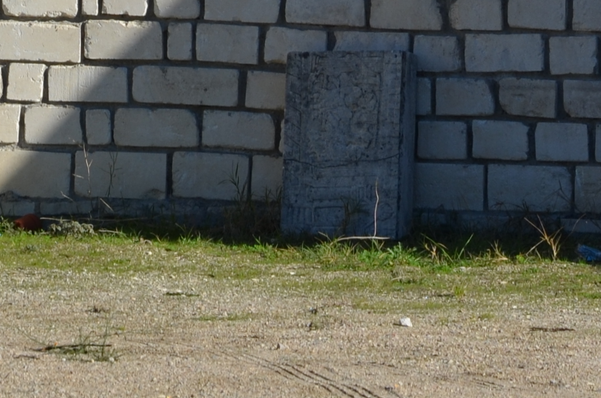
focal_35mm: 484
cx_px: 2
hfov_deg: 4.3
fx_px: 8065
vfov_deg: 2.8
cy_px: -445
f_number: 9
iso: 100
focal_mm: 75
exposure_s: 1/320
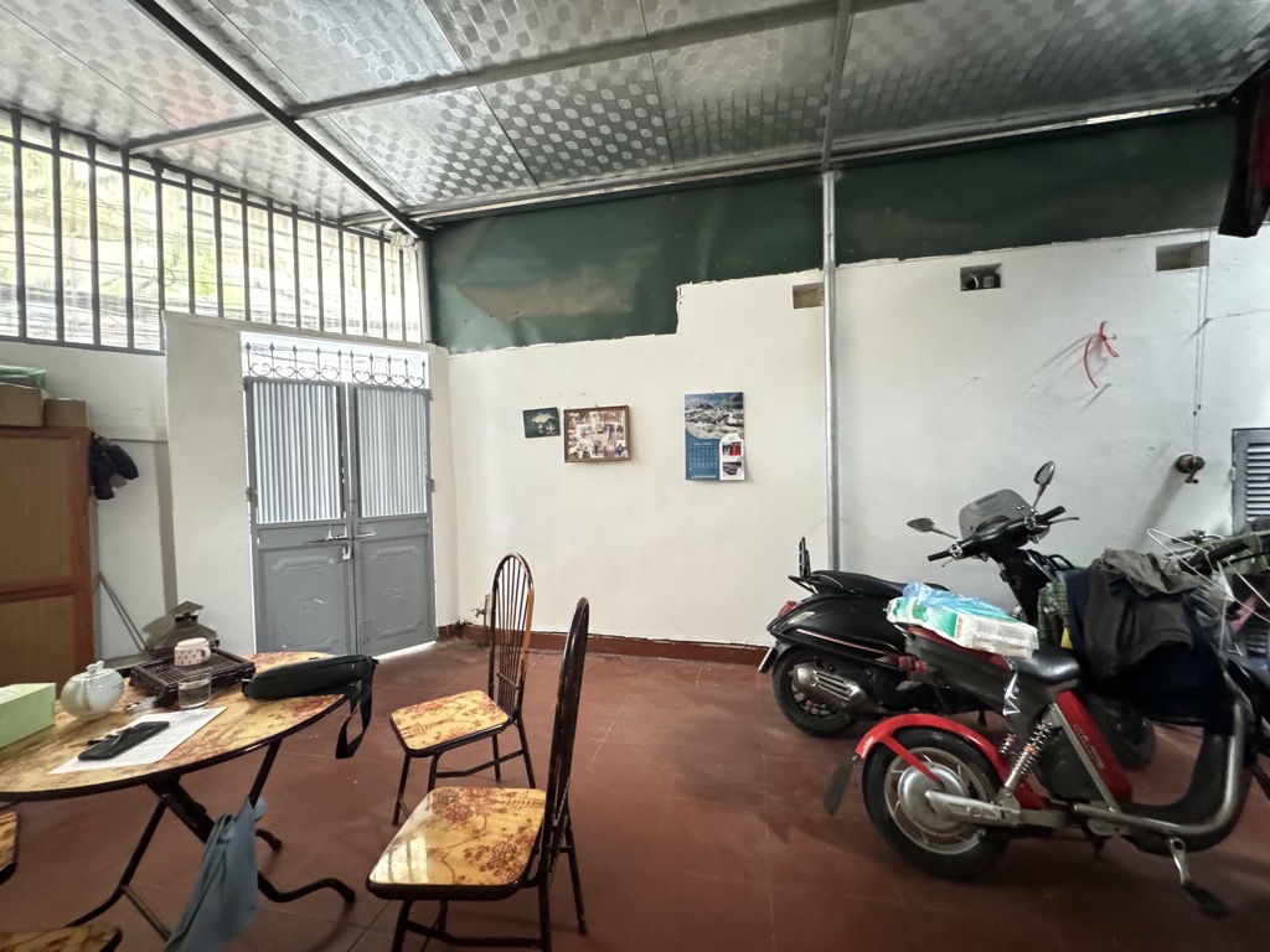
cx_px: 635
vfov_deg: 85.7
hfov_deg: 102.1
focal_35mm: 14
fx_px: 514
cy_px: 476
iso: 1600
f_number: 2.2
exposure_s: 1/30
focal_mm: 2.22
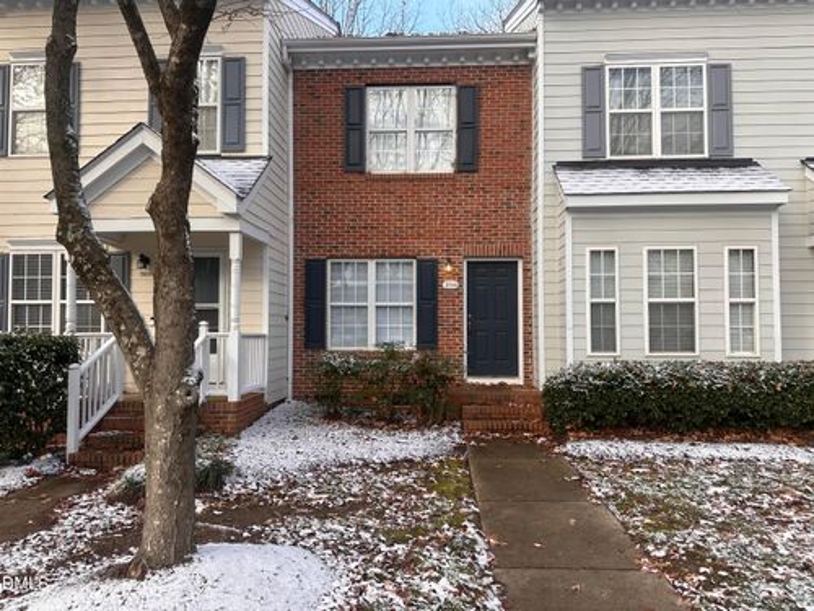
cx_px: 407
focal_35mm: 24
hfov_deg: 71.6
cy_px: 306
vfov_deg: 56.8
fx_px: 564
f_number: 1.78
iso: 80
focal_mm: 6.86
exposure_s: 1/903
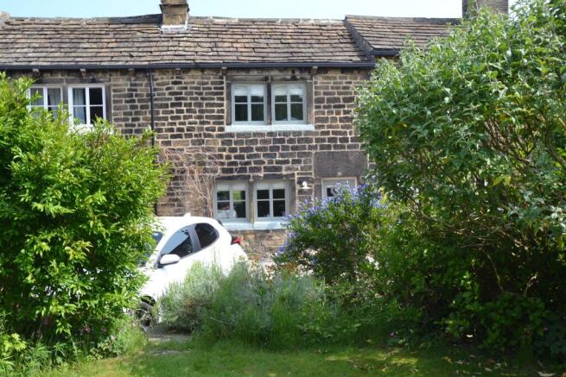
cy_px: 188
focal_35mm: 36
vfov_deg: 36.9
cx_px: 283
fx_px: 566
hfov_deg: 53.1
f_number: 5.6
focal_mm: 24
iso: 100
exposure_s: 1/125
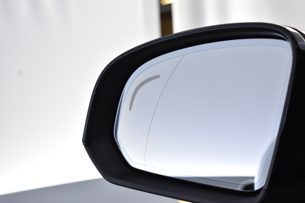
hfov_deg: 28.1
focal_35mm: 72
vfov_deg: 18.9
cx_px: 152
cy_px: 102
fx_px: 610
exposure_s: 1/30
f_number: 5.3
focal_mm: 48
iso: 1250
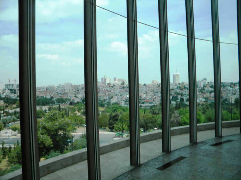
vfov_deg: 49.7
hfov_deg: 63.4
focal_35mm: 28
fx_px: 195
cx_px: 120
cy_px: 90
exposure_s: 1/772
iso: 80
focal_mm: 5
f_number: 3.5
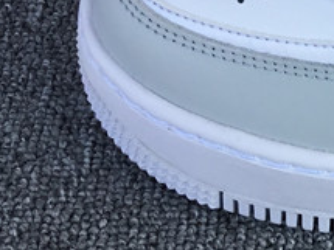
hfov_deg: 14.0
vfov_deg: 11.0
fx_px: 1254
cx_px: 531
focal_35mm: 130
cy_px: -125
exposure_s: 1/258
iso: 25
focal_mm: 3.3
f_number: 2.4
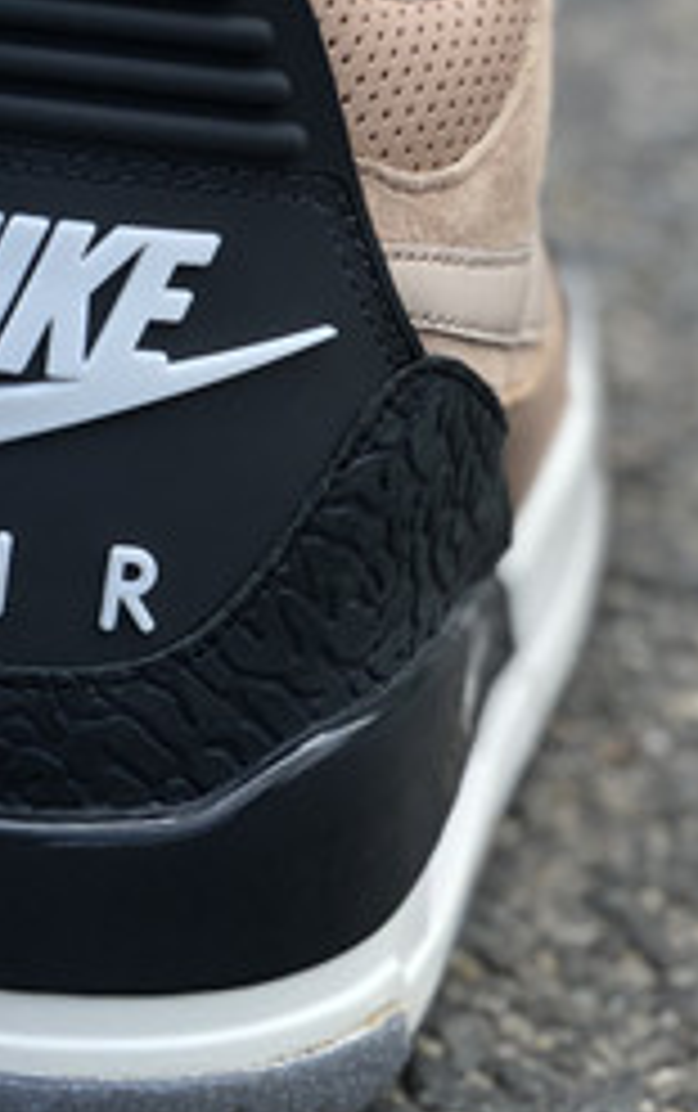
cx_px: -716
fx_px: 5007
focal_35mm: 165
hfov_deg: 7.6
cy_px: 443
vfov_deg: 12.7
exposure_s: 1/273
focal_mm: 6
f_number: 2.4
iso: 16
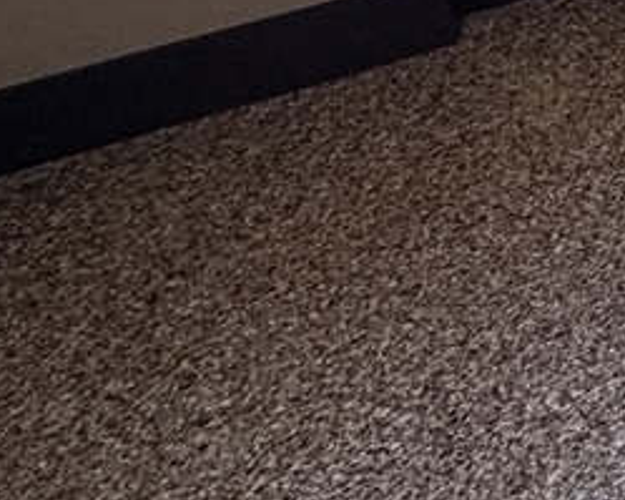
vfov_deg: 14.4
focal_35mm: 79
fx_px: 1461
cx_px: 1574
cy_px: -628
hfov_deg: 14.1
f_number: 2.2
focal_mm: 2.22
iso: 250
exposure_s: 1/120
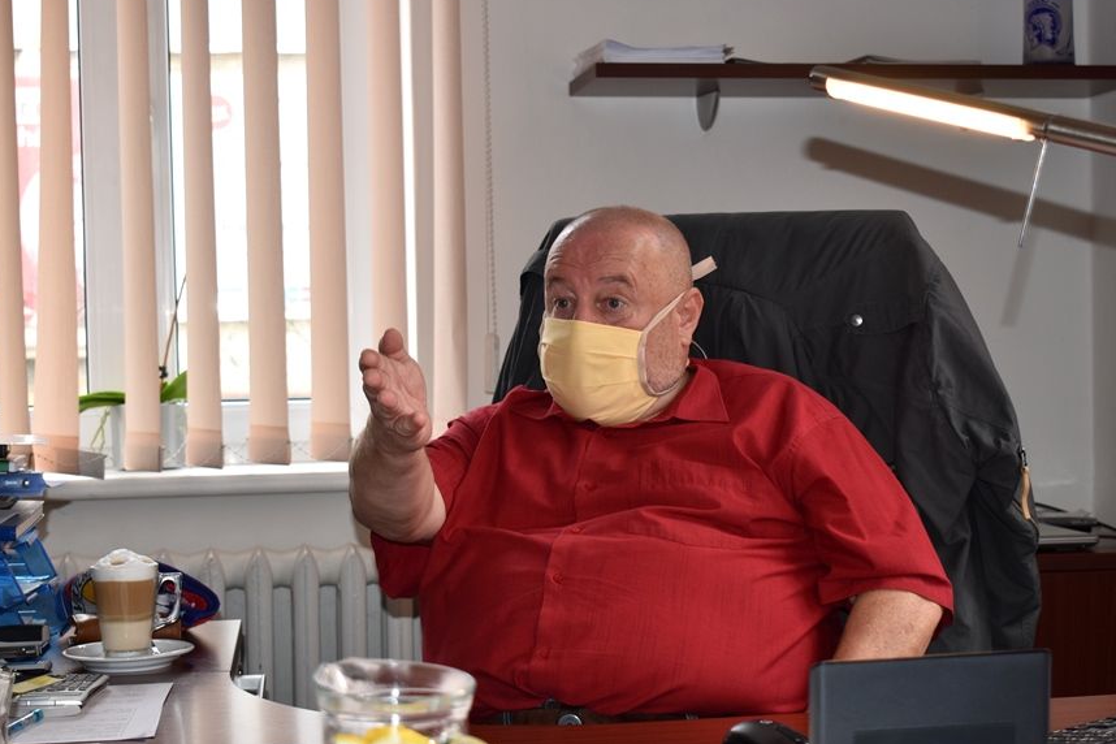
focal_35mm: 68
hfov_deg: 29.6
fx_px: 2108
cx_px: 617
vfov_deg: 20.0
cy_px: 404
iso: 280
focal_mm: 38
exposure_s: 1/60
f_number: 4.8
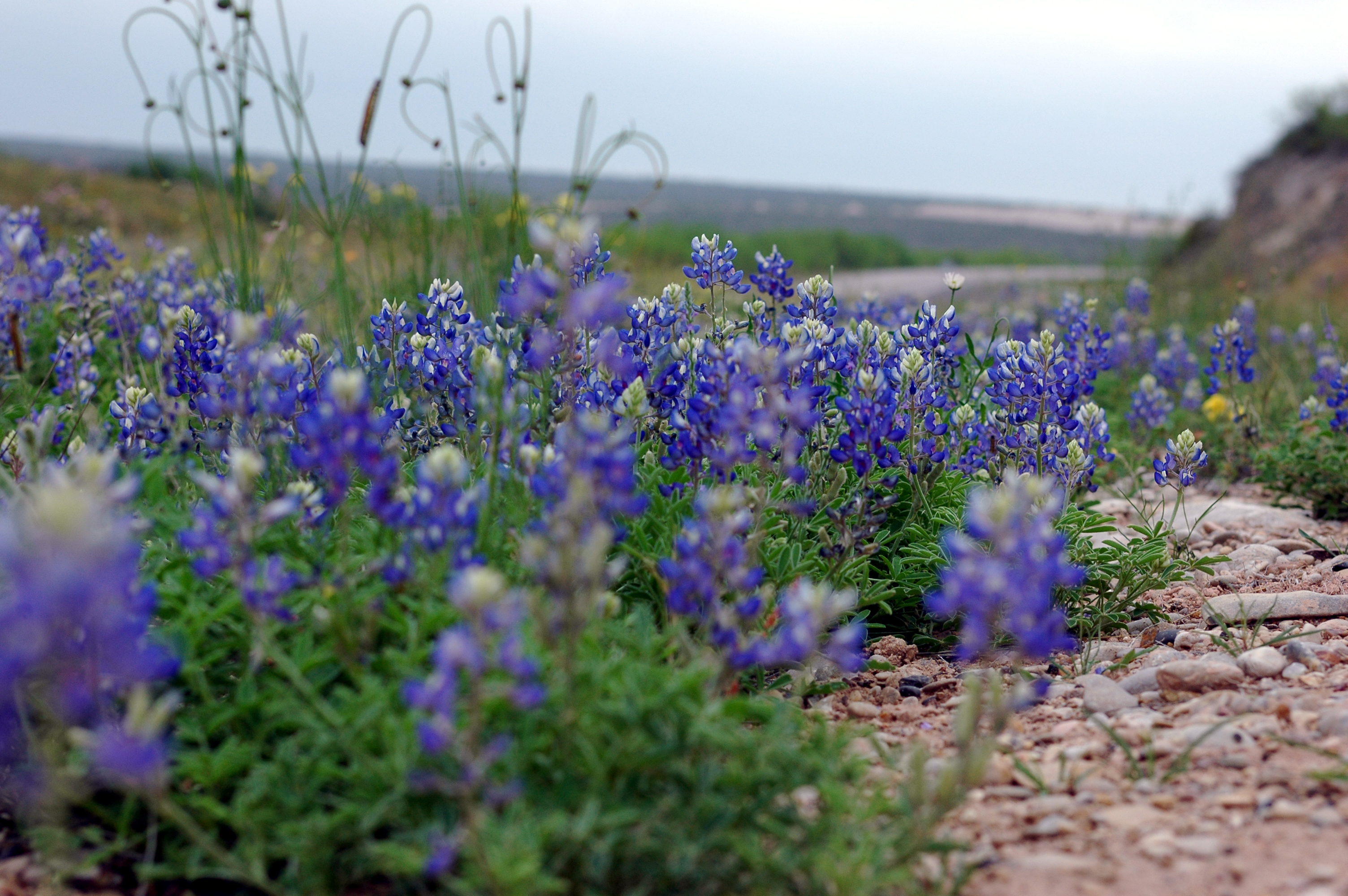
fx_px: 3928
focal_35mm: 105
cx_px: 674
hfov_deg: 19.5
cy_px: 448
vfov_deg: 13.0
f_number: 8
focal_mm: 70
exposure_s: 1/250
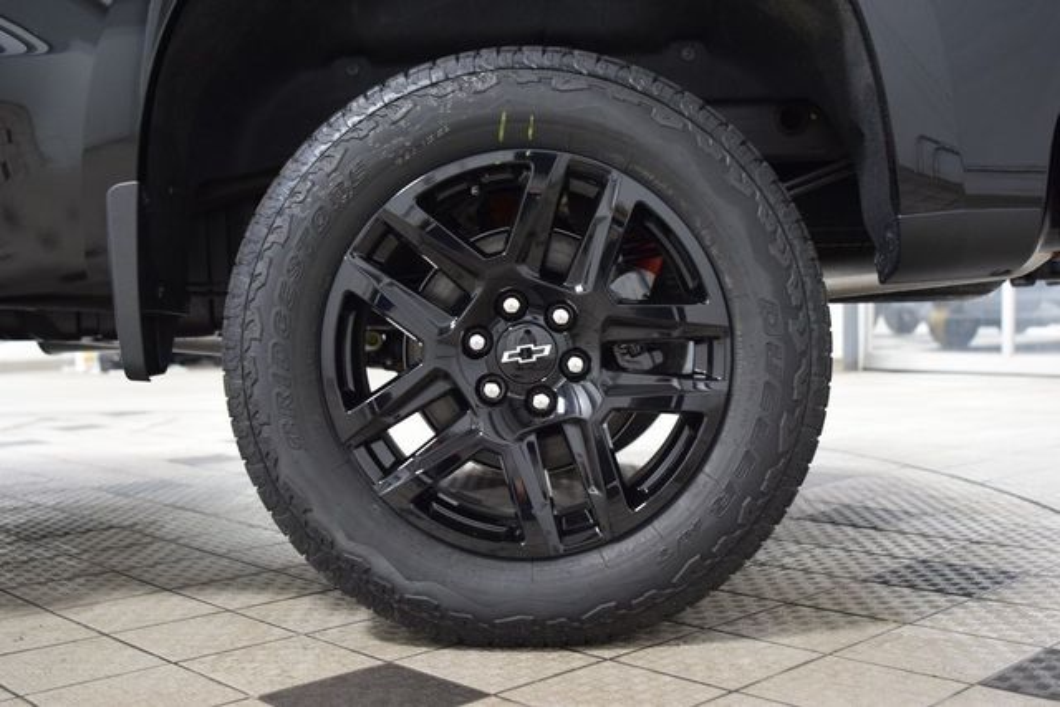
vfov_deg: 31.9
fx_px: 1237
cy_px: 354
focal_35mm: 42
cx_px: 530
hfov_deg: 46.4
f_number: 2.8
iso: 1600
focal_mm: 28
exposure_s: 1/60
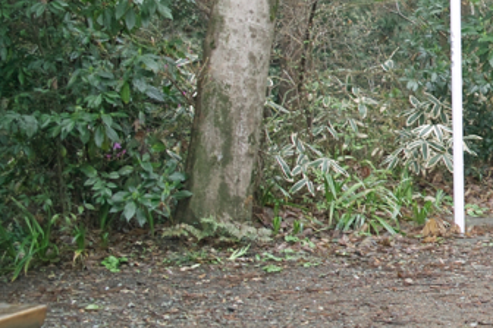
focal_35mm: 125
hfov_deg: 15.4
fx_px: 1712
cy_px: 13
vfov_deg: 10.9
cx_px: 681
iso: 100
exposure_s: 1/30
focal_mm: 24.2
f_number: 2.8
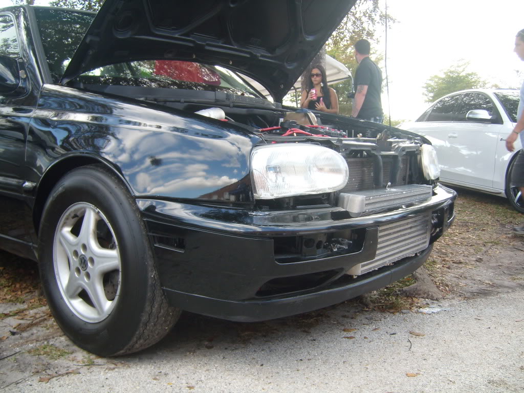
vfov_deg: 40.7
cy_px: 196
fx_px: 530
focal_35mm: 35
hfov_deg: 52.6
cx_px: 262
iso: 50
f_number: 2.8
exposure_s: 1/154
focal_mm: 5.8
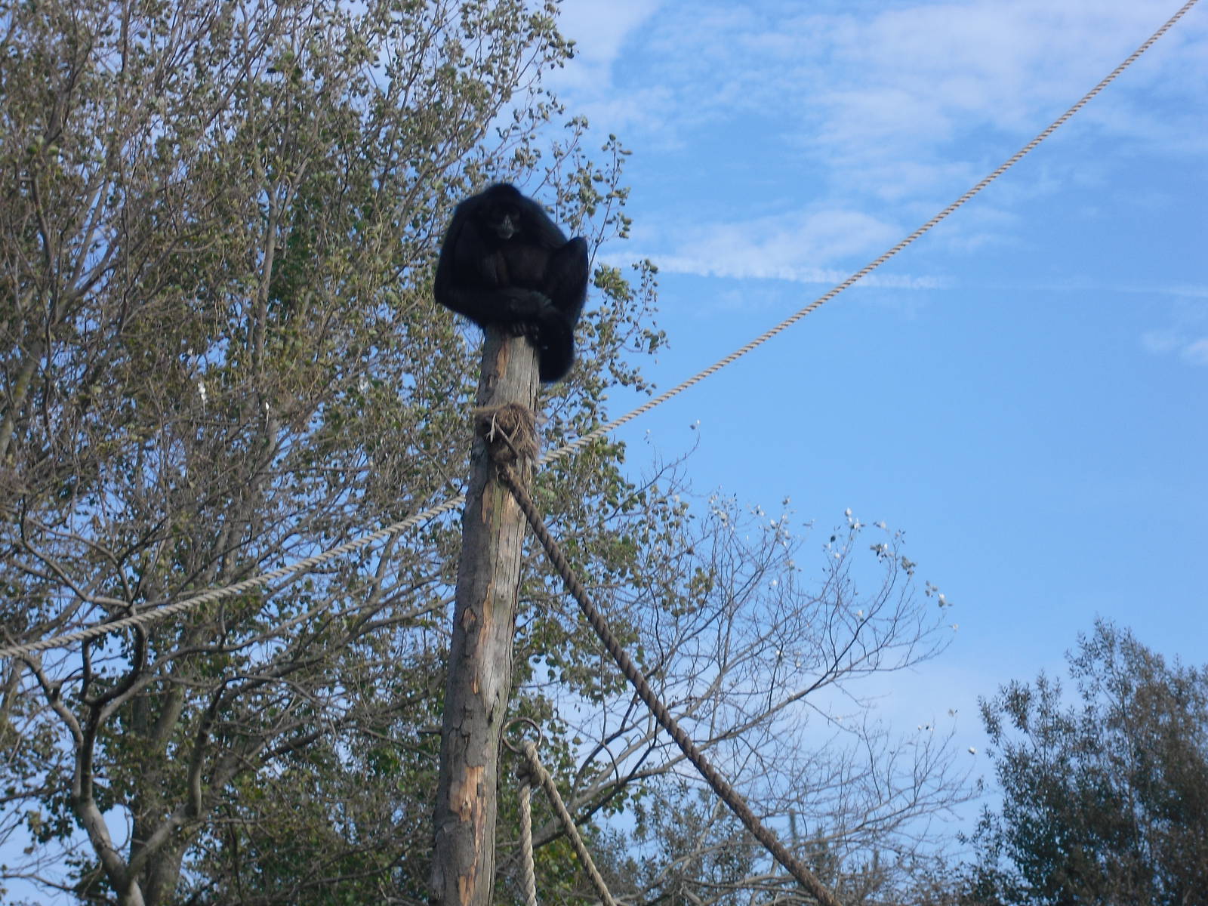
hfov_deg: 18.4
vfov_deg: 13.8
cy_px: 453
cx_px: 604
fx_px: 3734
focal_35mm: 107
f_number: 5.6
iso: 64
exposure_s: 1/200
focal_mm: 18.9
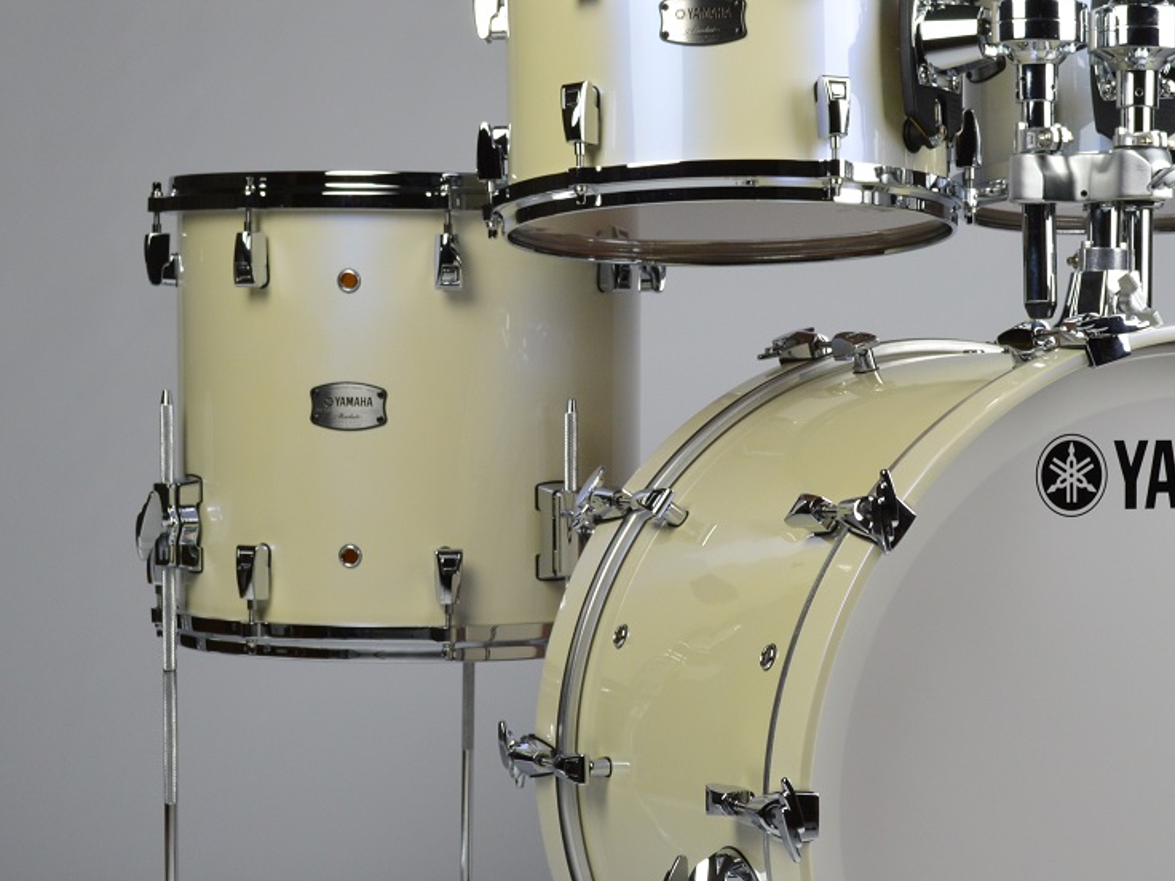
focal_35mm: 94
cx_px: 891
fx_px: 3191
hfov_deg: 20.7
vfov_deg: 15.7
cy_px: 623
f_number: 8
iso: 500
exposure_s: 1/50
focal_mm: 32
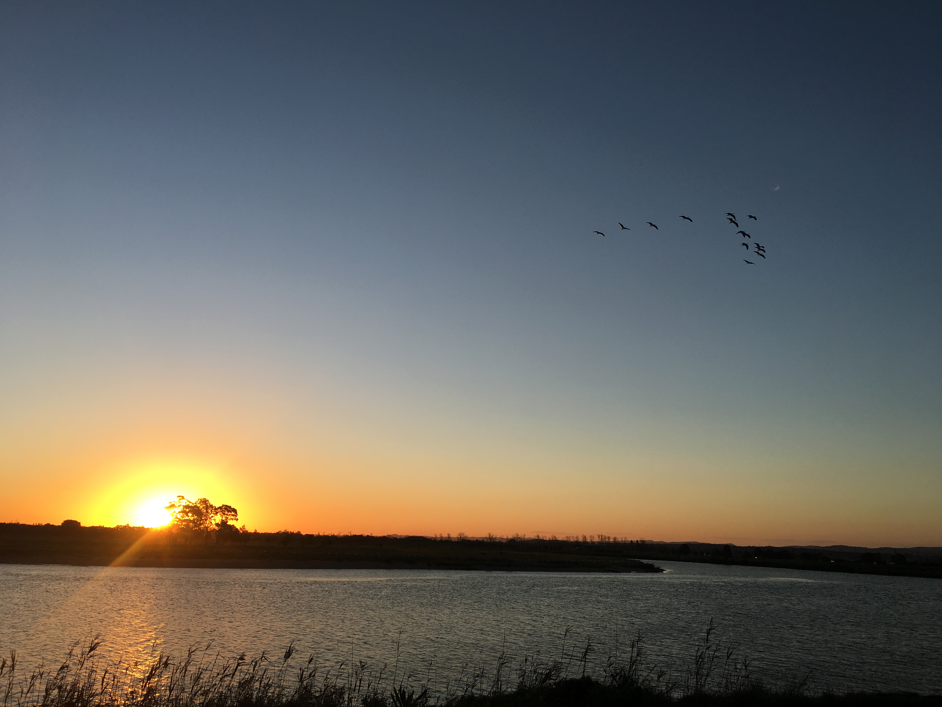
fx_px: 789
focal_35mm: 29
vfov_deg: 48.2
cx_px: 471
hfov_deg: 61.7
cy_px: 354
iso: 25
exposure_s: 1/754
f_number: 2.2
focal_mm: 4.15
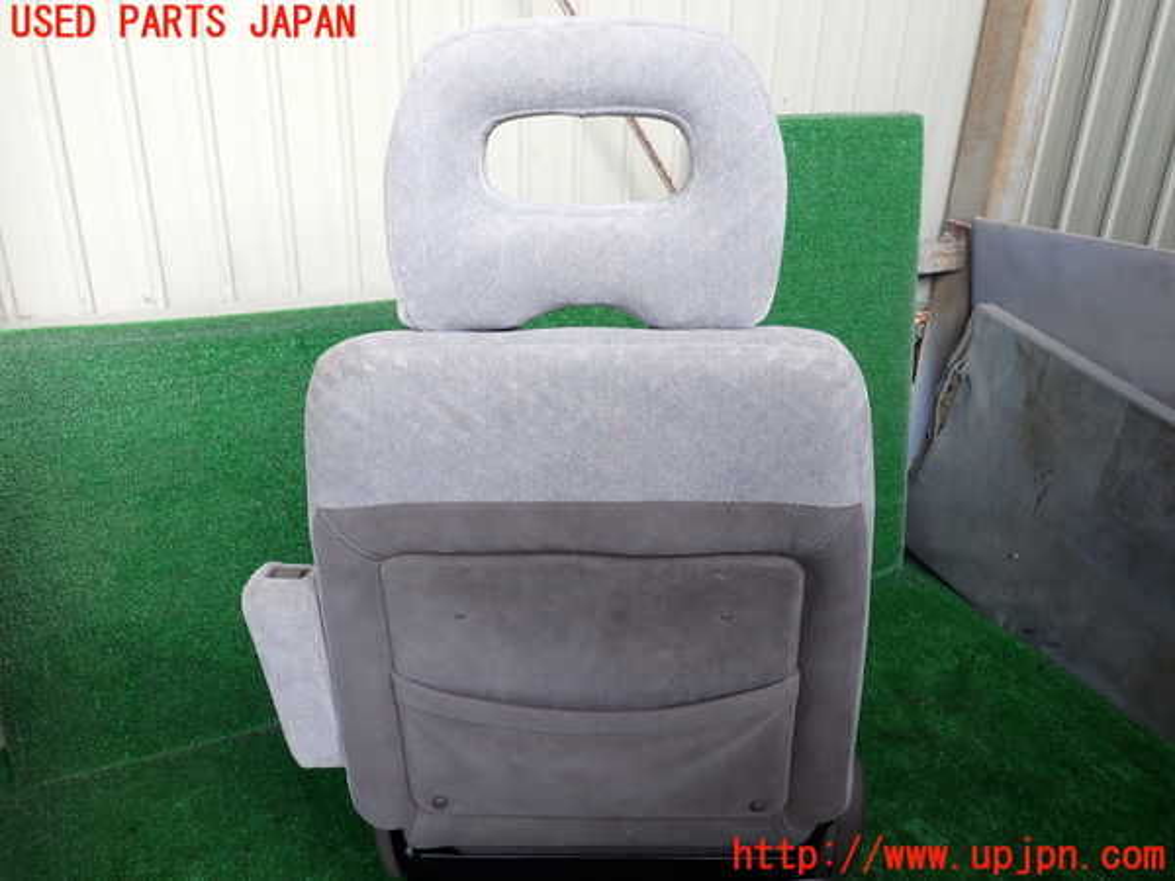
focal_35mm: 30
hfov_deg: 60.0
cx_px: 588
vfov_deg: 46.8
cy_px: 440
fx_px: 1018
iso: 160
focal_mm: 5.4
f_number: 2.3
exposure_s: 1/125
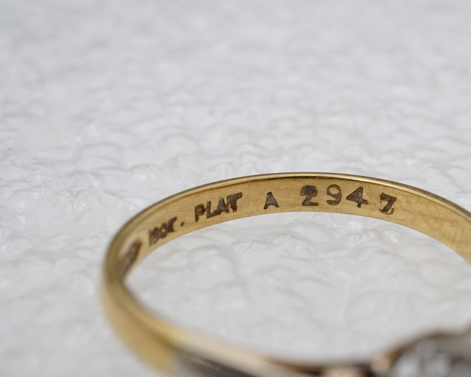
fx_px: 850
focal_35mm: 61
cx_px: 329
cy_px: 194
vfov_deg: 25.0
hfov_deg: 30.6
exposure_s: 1/125
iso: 400
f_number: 22
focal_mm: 30
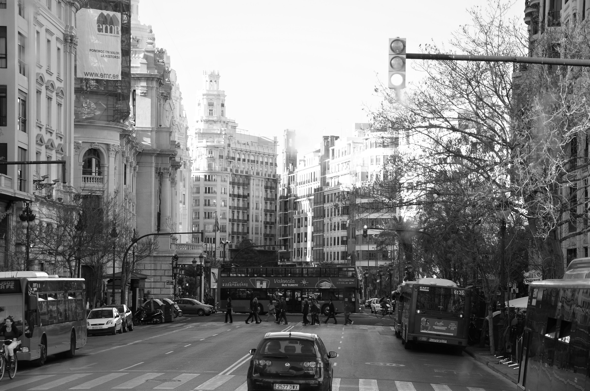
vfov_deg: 13.0
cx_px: 295
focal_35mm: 105
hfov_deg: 19.5
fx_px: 1717
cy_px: 196
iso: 200
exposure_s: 1/160
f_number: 6.3
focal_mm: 70
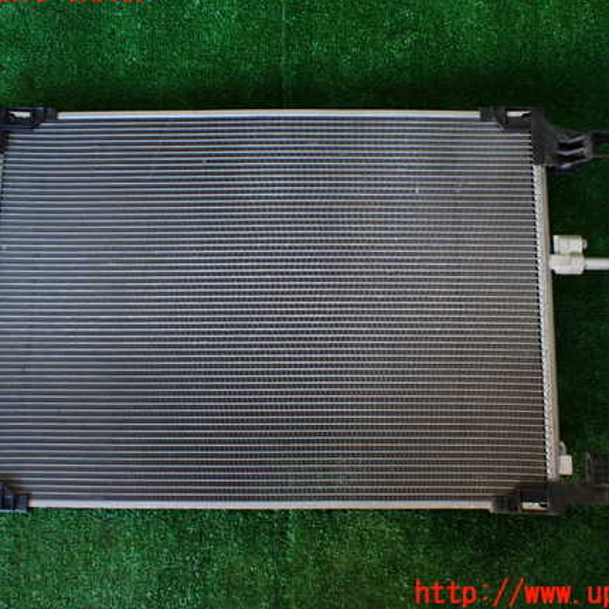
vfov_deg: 44.9
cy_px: 293
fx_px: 736
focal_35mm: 37
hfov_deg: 44.9
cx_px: 310
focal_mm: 5.4
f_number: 2.3
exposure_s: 1/125
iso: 500
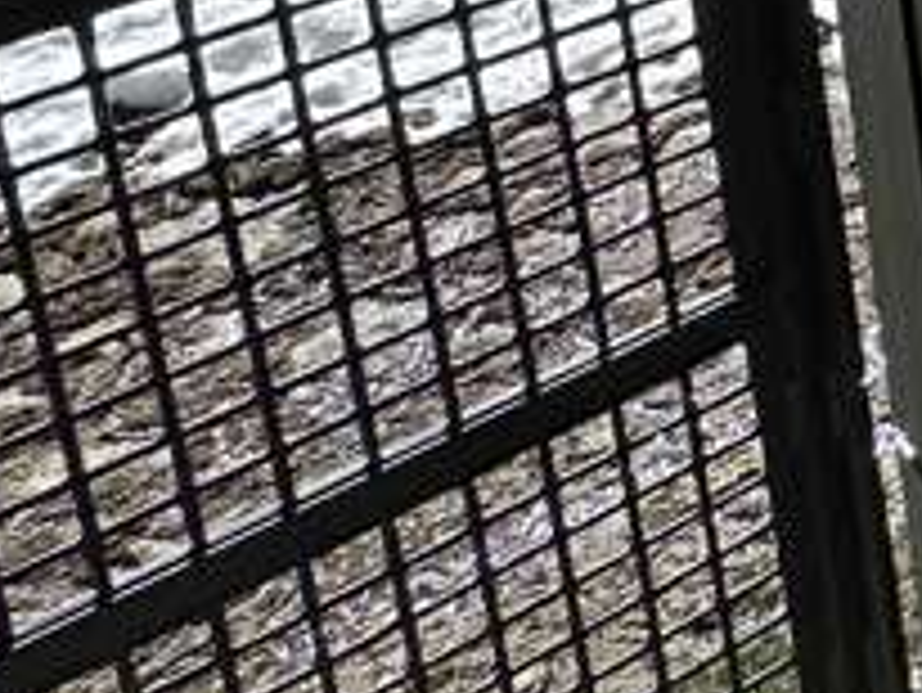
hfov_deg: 16.8
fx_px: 1866
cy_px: -752
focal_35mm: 70
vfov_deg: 15.8
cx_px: 2024
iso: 50
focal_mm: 2.22
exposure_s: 1/2681
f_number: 2.2
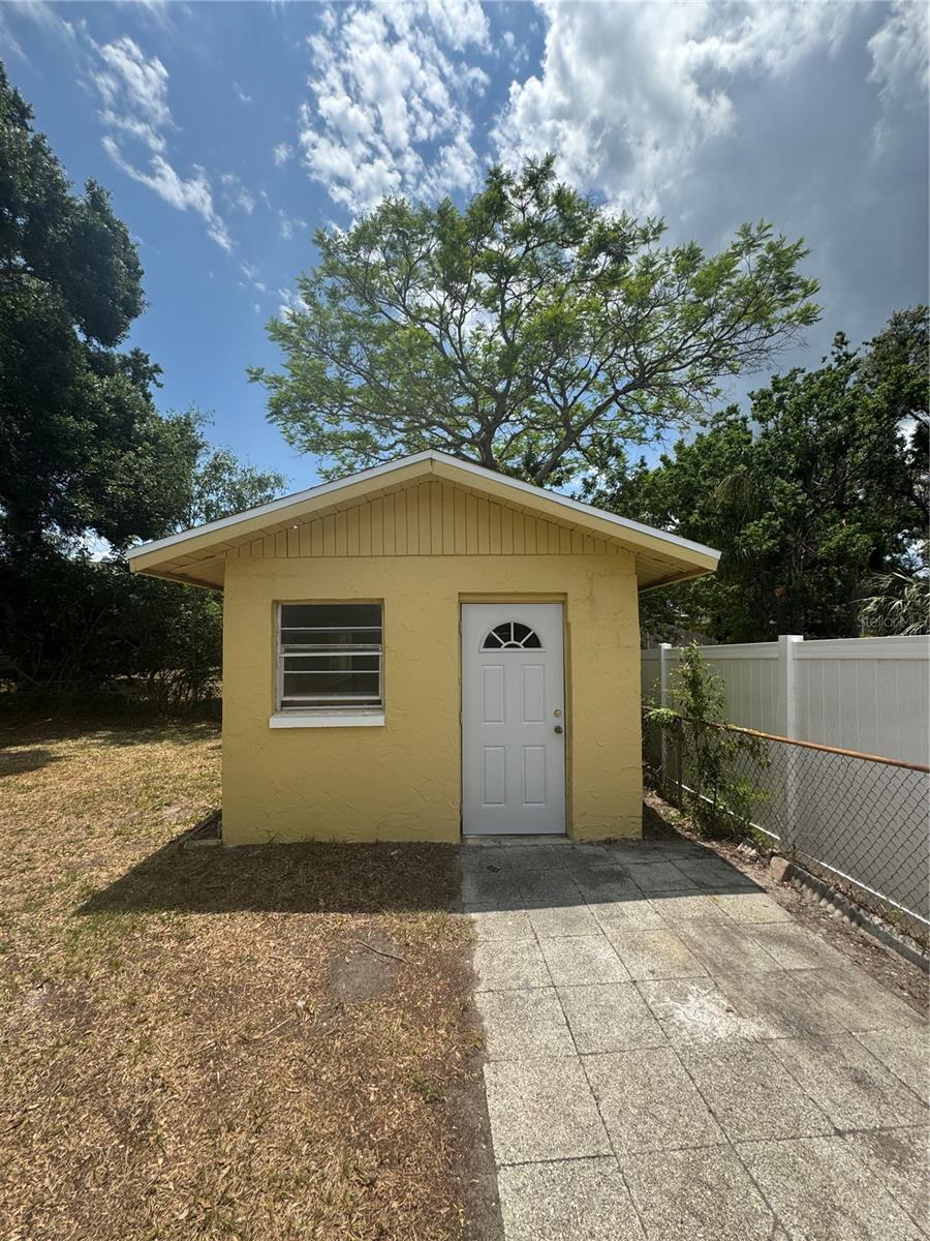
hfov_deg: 85.7
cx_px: 465
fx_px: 502
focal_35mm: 14
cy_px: 620
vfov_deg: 102.1
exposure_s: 1/1789
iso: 50
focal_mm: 2.22
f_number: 2.2
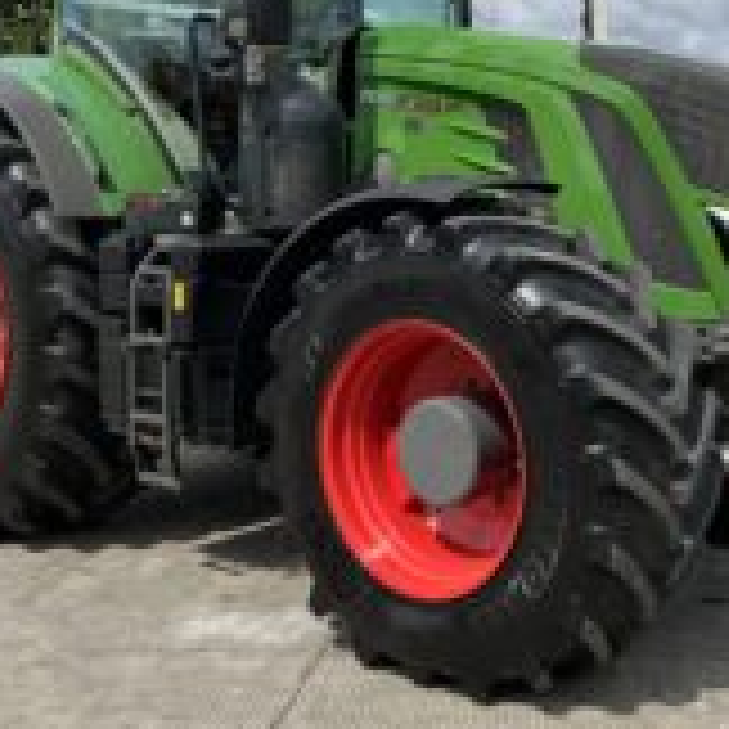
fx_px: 1358
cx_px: 540
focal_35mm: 57
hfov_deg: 29.6
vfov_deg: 29.7
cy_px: 216
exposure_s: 1/2320
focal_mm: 3
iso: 16
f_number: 1.8
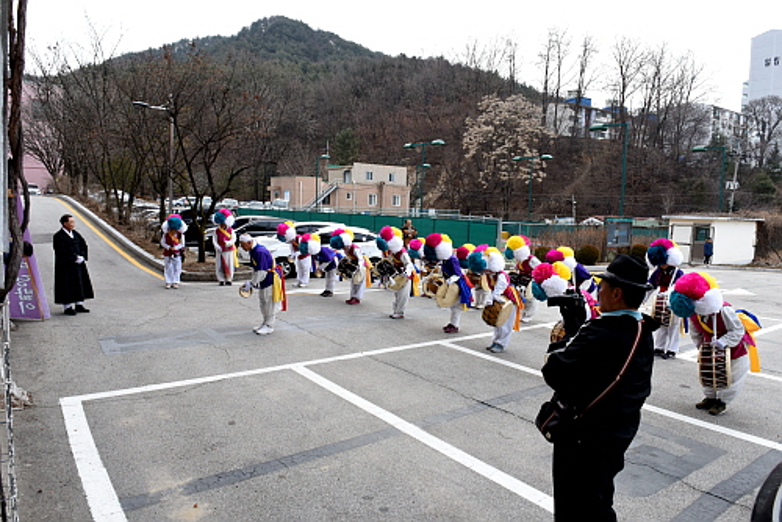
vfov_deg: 53.2
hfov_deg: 73.7
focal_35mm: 24
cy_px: 261
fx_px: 522
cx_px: 391
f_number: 11
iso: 800
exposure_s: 1/125
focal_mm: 24
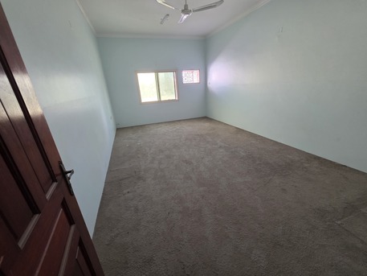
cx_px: 184
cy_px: 138
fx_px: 138
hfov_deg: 106.2
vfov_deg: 89.9
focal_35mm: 13
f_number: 1.9
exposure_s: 1/50
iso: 250
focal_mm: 2.2
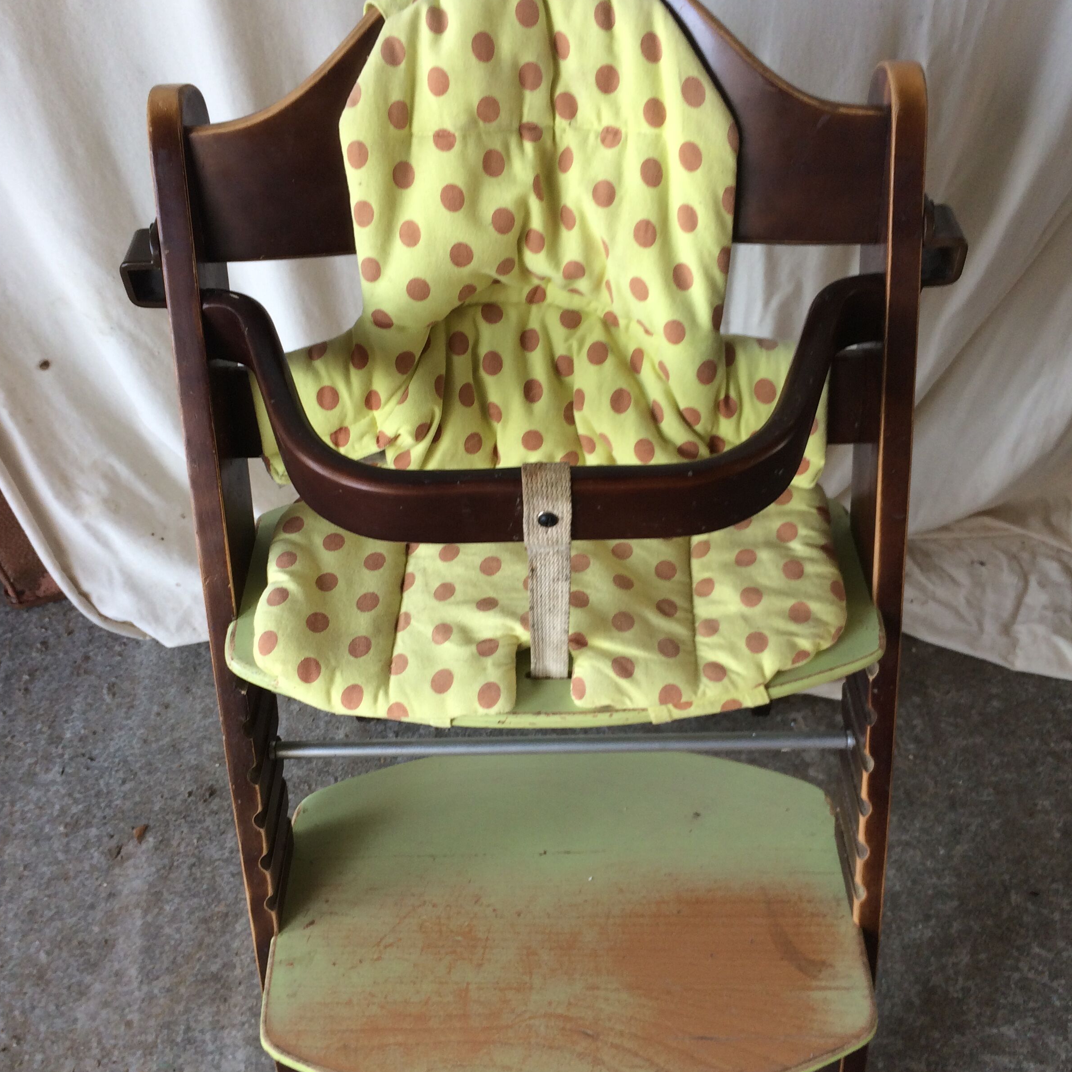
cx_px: 528
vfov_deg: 47.2
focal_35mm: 35
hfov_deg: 47.2
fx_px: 1226
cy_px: 562
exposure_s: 1/100
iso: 64
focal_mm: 4.15
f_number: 2.2
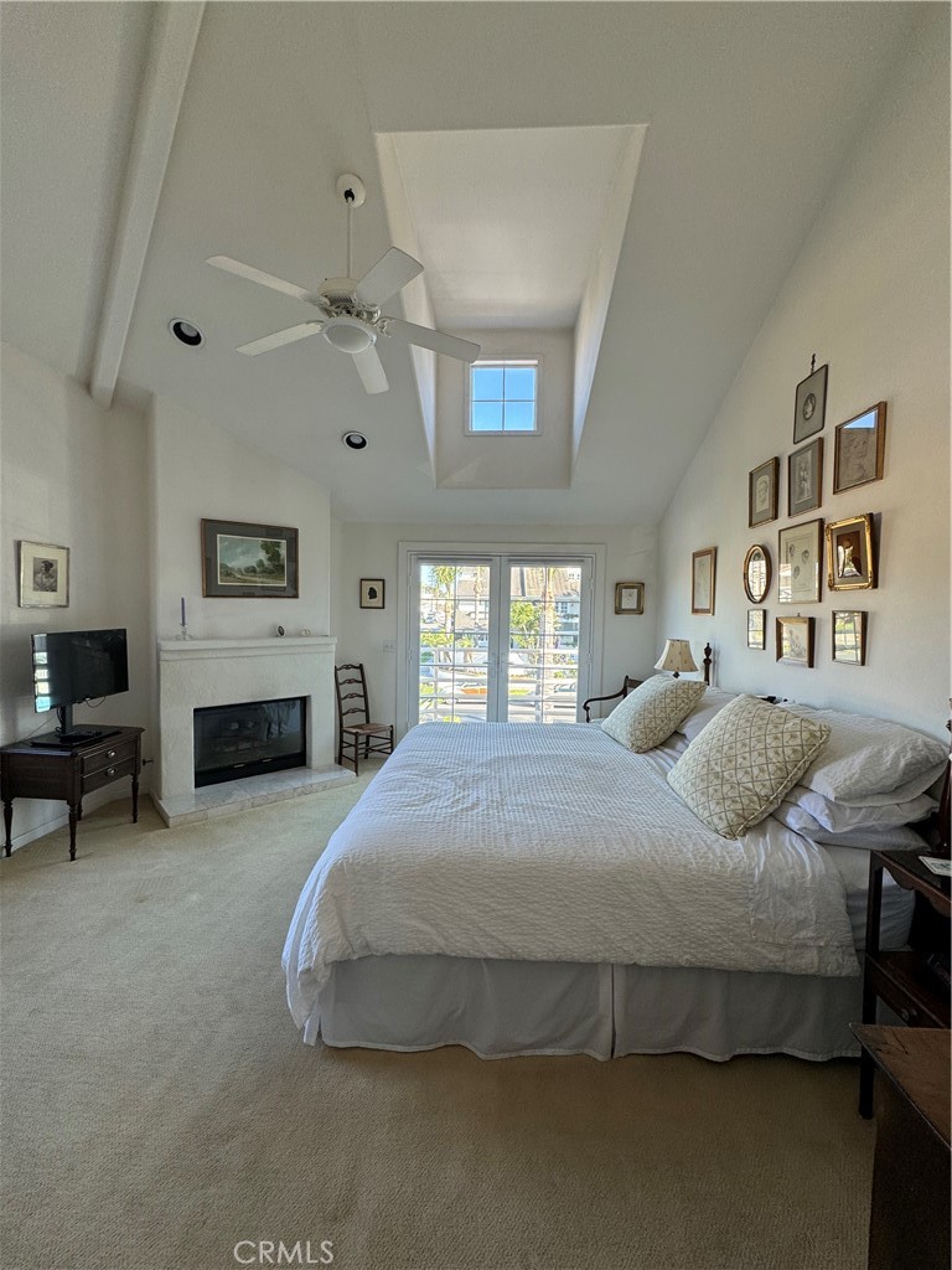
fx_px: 513
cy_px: 635
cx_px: 476
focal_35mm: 14
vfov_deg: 102.1
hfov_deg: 85.7
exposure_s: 1/99
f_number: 2.2
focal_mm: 2.22
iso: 50
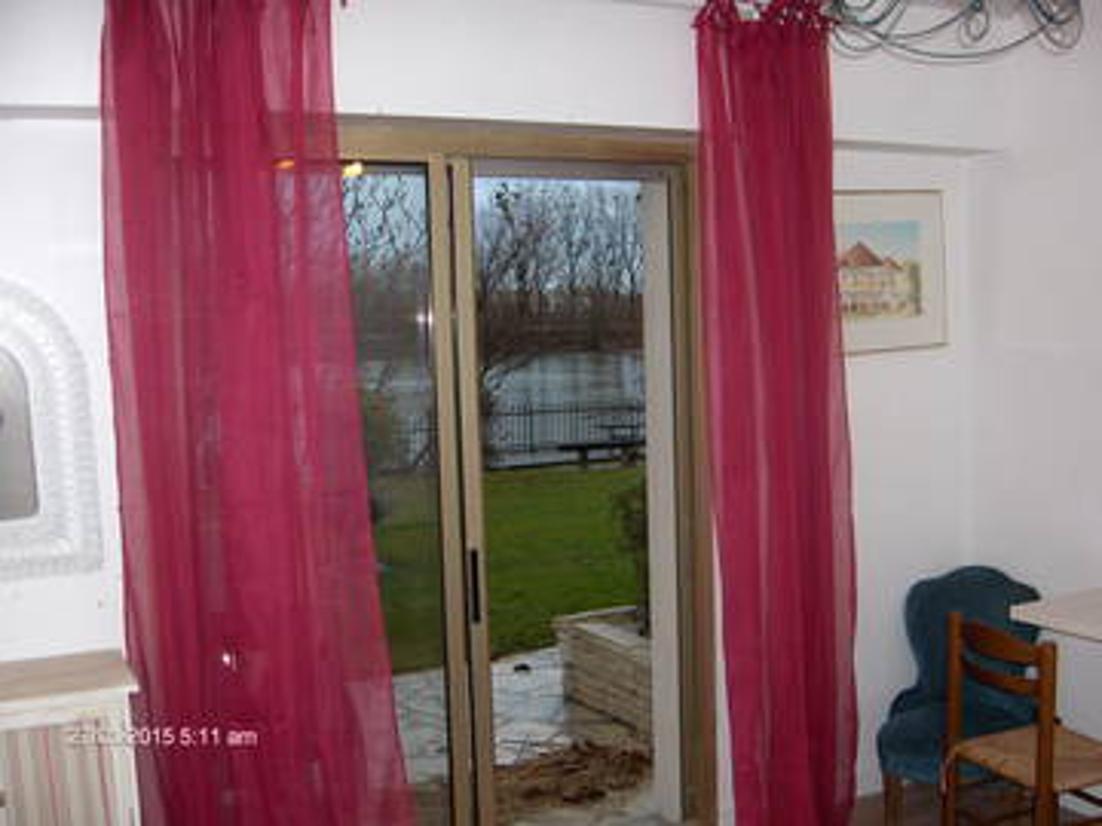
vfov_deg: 36.8
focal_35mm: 39
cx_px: 551
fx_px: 1242
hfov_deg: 47.9
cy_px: 413
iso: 100
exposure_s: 1/60
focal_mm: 8
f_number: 2.8
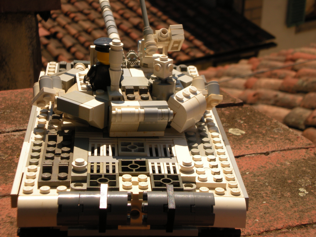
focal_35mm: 87
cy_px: 118
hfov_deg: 22.5
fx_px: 794
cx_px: 158
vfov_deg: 17.0
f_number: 7.2
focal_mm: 14.3
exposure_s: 1/373
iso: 64
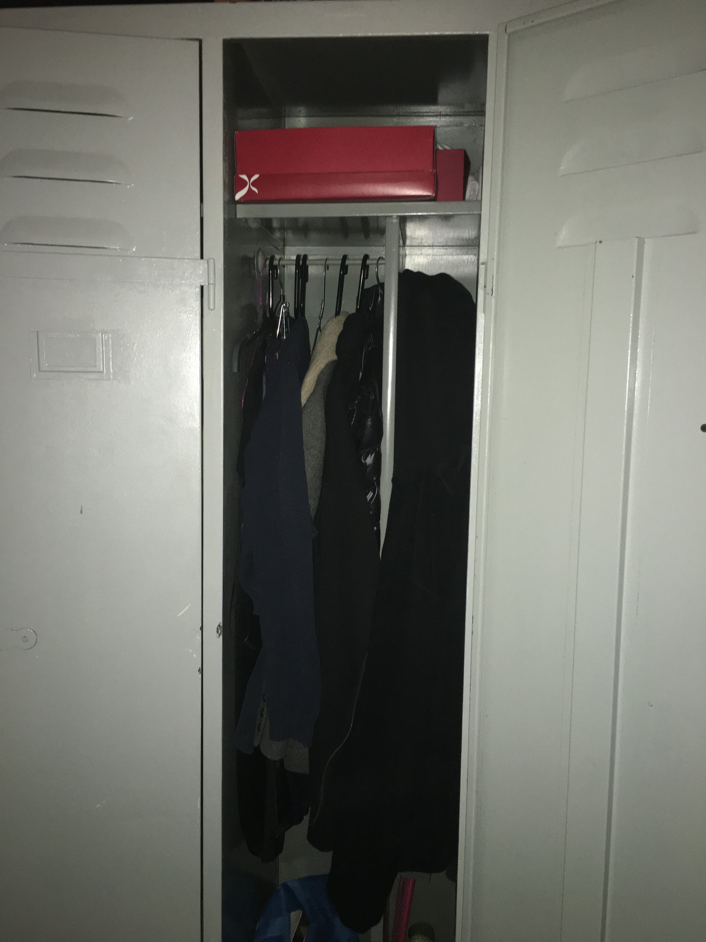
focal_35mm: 29
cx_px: 353
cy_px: 471
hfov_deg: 48.2
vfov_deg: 61.7
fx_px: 789
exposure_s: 1/17
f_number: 2.2
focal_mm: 4.15
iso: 125
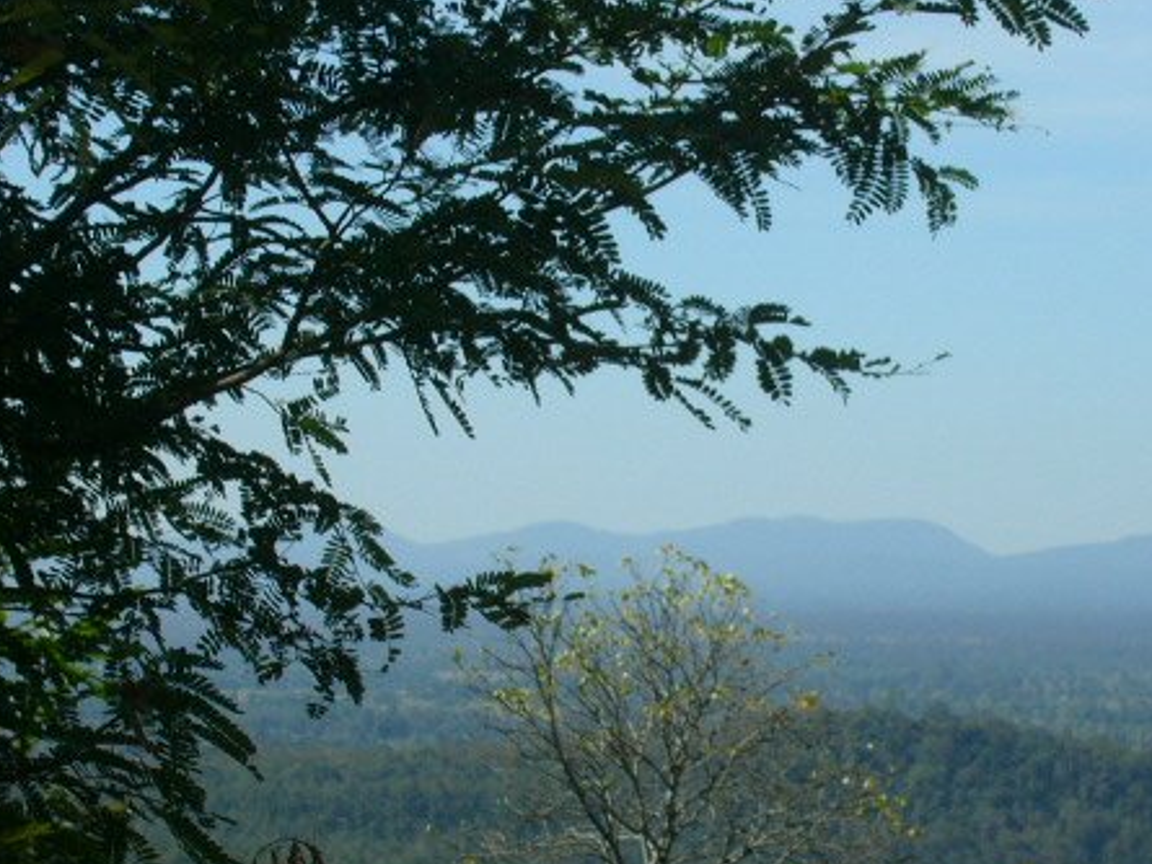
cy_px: 398
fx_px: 5027
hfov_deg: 13.1
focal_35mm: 151
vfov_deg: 9.8
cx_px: 746
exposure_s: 1/125
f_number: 14
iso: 100
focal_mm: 17.4
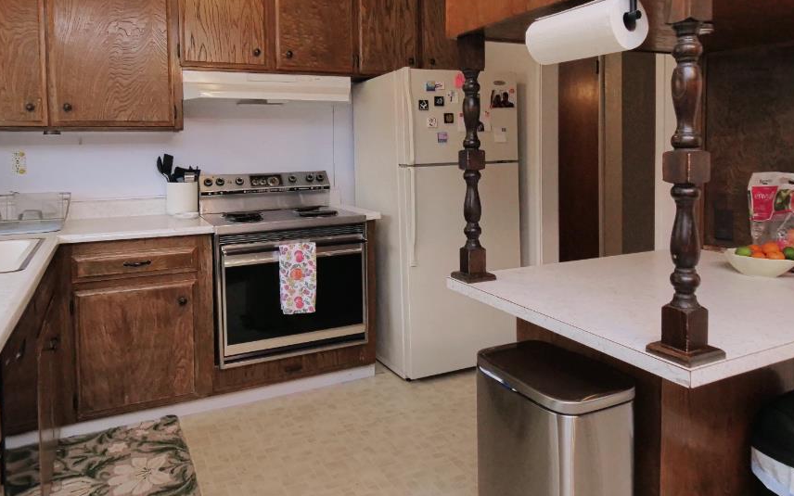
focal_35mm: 26
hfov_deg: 70.4
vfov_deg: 47.0
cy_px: 173
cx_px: 418
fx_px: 563
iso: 800
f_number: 4
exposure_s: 1/160
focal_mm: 7
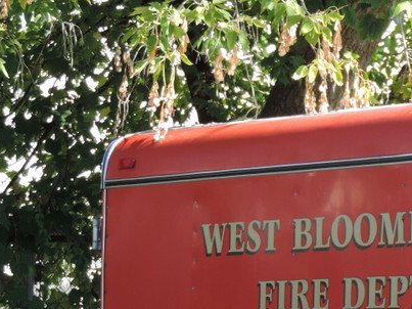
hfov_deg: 6.5
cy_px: 295
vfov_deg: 4.9
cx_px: 446
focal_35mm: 305
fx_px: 3629
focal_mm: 21.4
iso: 80
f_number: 4.2
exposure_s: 1/125
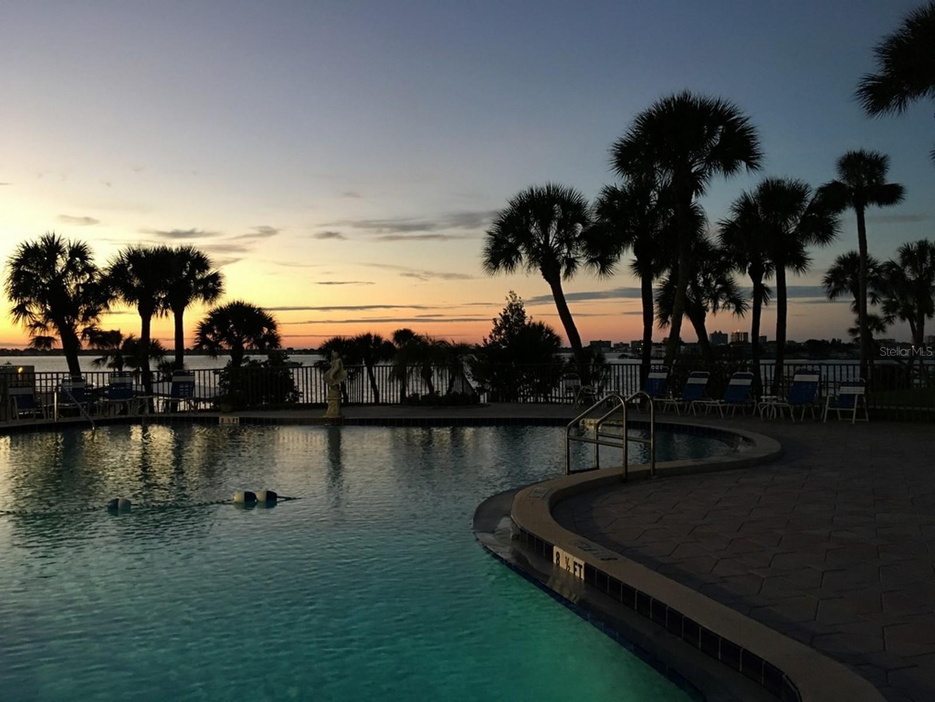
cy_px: 351
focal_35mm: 29
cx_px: 468
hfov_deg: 61.7
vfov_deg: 48.2
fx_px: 783
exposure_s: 1/15
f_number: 2.2
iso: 80
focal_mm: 4.15
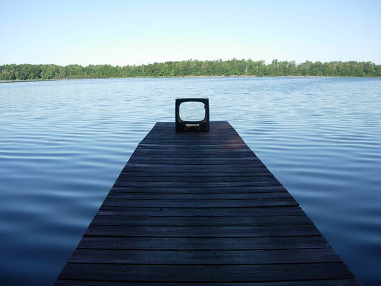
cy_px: 143
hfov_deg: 49.0
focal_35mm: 38
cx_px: 190
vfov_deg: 37.7
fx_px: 418
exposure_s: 1/813
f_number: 2.8
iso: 64
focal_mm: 7.8
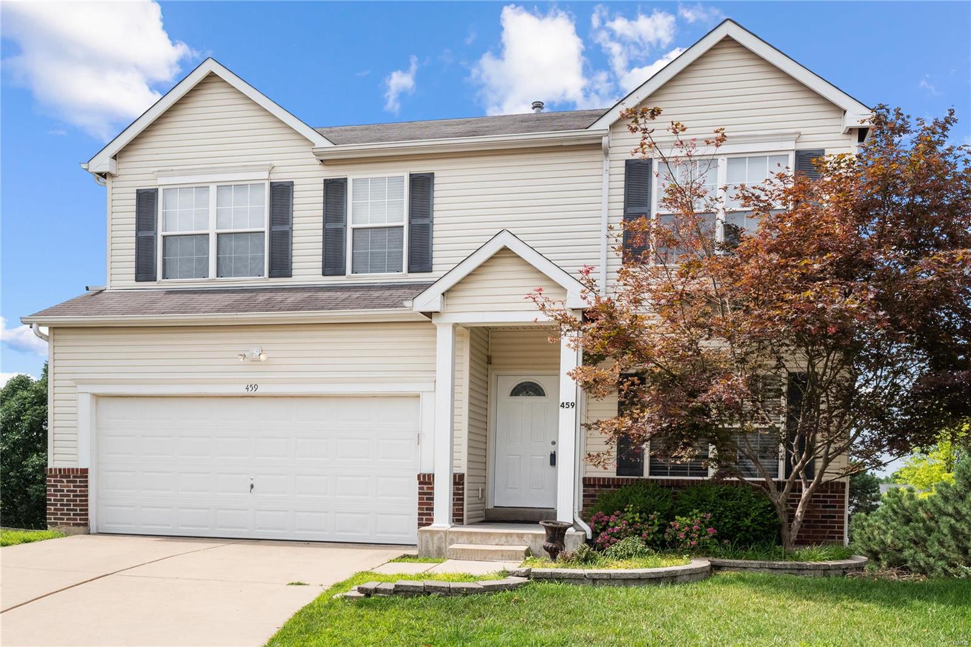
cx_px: 486
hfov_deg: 58.7
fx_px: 863
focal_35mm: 32
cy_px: 324
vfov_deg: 41.1
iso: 400
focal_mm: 16
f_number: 8
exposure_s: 1/400
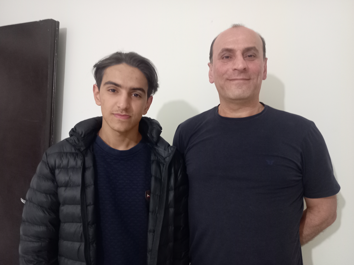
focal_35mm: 25
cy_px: 132
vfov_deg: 54.9
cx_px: 177
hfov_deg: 69.4
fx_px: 256
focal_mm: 4.6
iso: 640
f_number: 2
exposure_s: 1/20
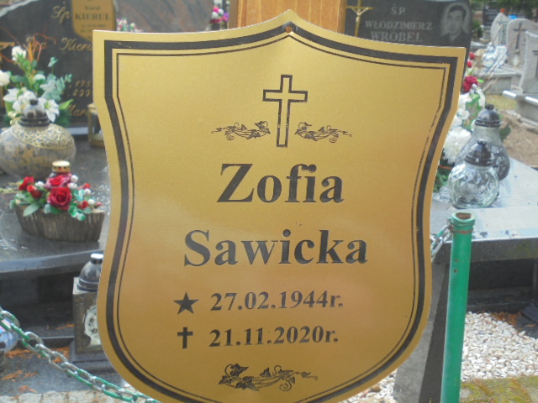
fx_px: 668
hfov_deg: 43.9
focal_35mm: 43
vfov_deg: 33.6
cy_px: 202
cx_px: 269
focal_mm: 7.8
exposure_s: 1/100
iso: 100
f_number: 4.5
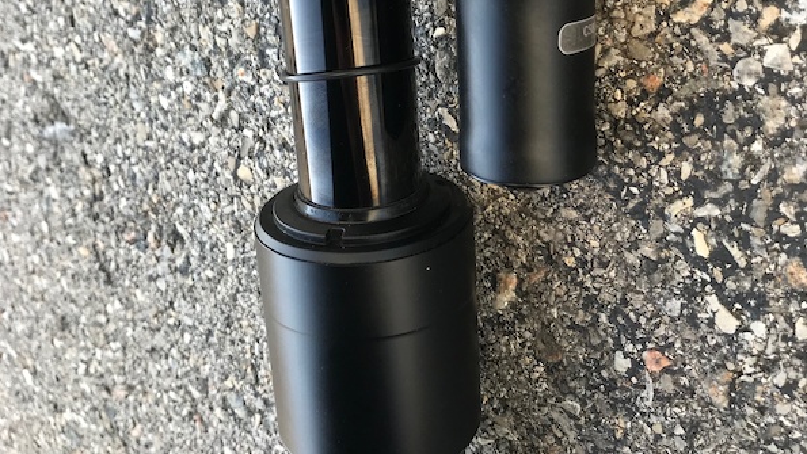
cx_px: 404
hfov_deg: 49.4
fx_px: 878
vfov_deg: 28.6
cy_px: 108
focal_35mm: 41
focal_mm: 3.99
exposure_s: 1/120
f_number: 1.8
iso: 40
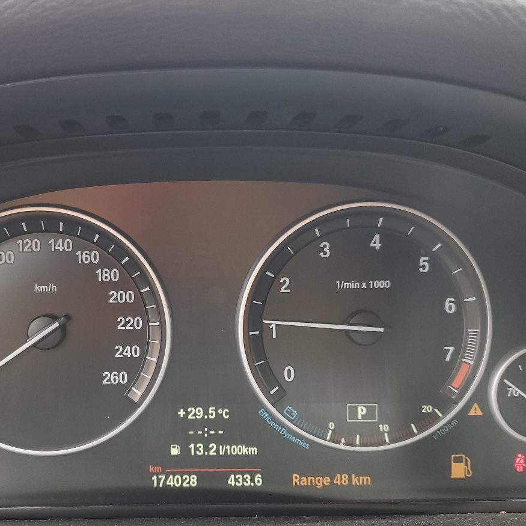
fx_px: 722
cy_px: 319
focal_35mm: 42
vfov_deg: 39.8
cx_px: 192
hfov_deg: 39.7
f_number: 1.5
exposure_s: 1/60.2
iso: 58
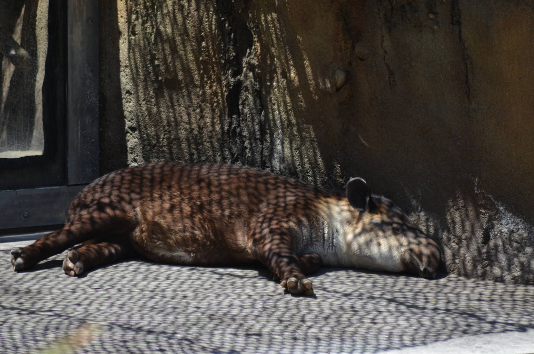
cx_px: 267
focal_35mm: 450
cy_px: 177
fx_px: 6662
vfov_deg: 3.0
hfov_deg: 4.6
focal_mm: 300
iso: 400
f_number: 5.6
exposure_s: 1/1000
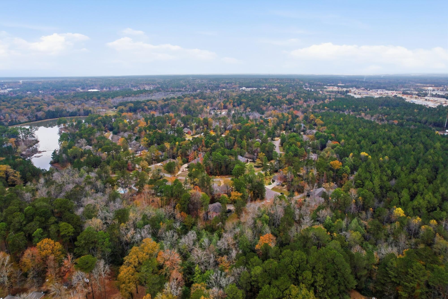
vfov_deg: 57.2
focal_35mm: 22
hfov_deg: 78.6
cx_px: 224
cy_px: 150
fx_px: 274
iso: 100
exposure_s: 1/1000
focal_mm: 8.4
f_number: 2.8
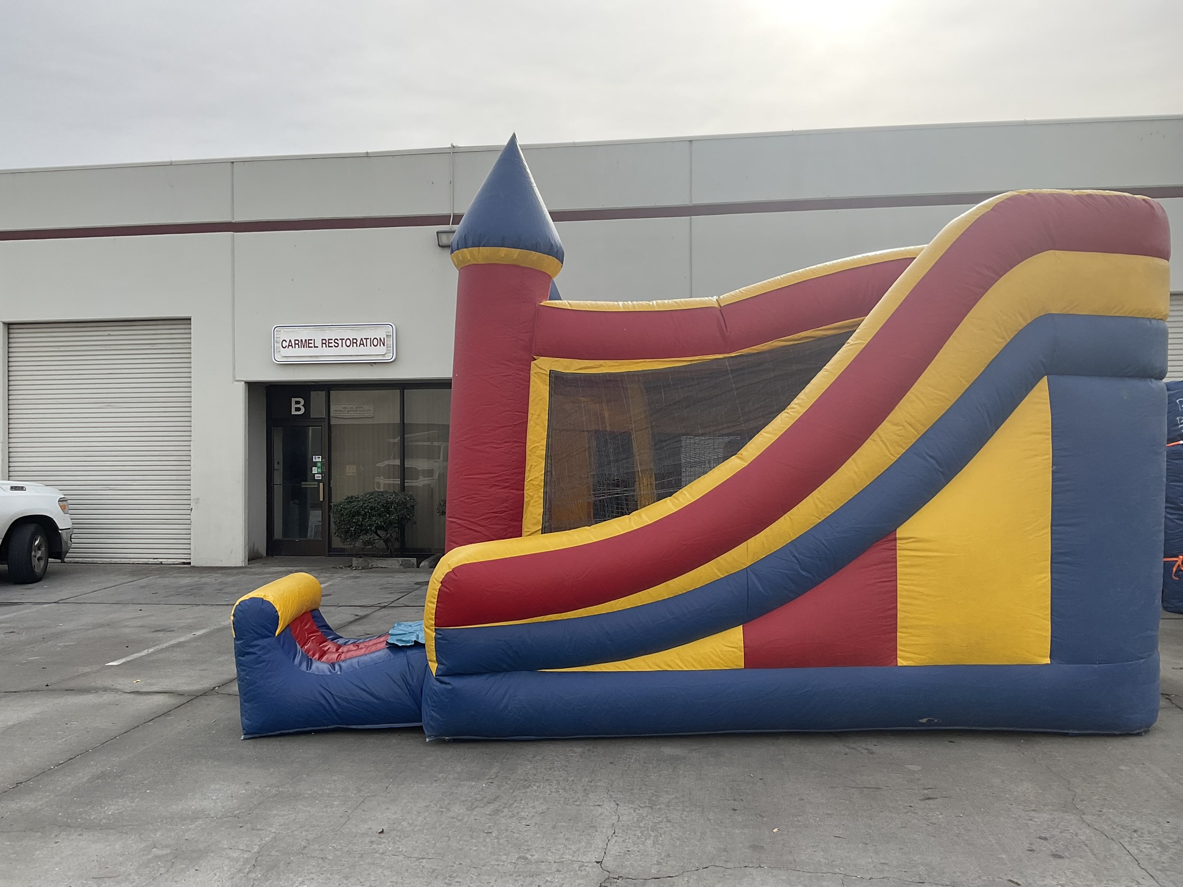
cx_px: 592
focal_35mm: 29
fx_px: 991
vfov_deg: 48.2
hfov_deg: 61.7
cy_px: 444
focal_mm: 3
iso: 16
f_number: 1.8
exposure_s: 1/1412
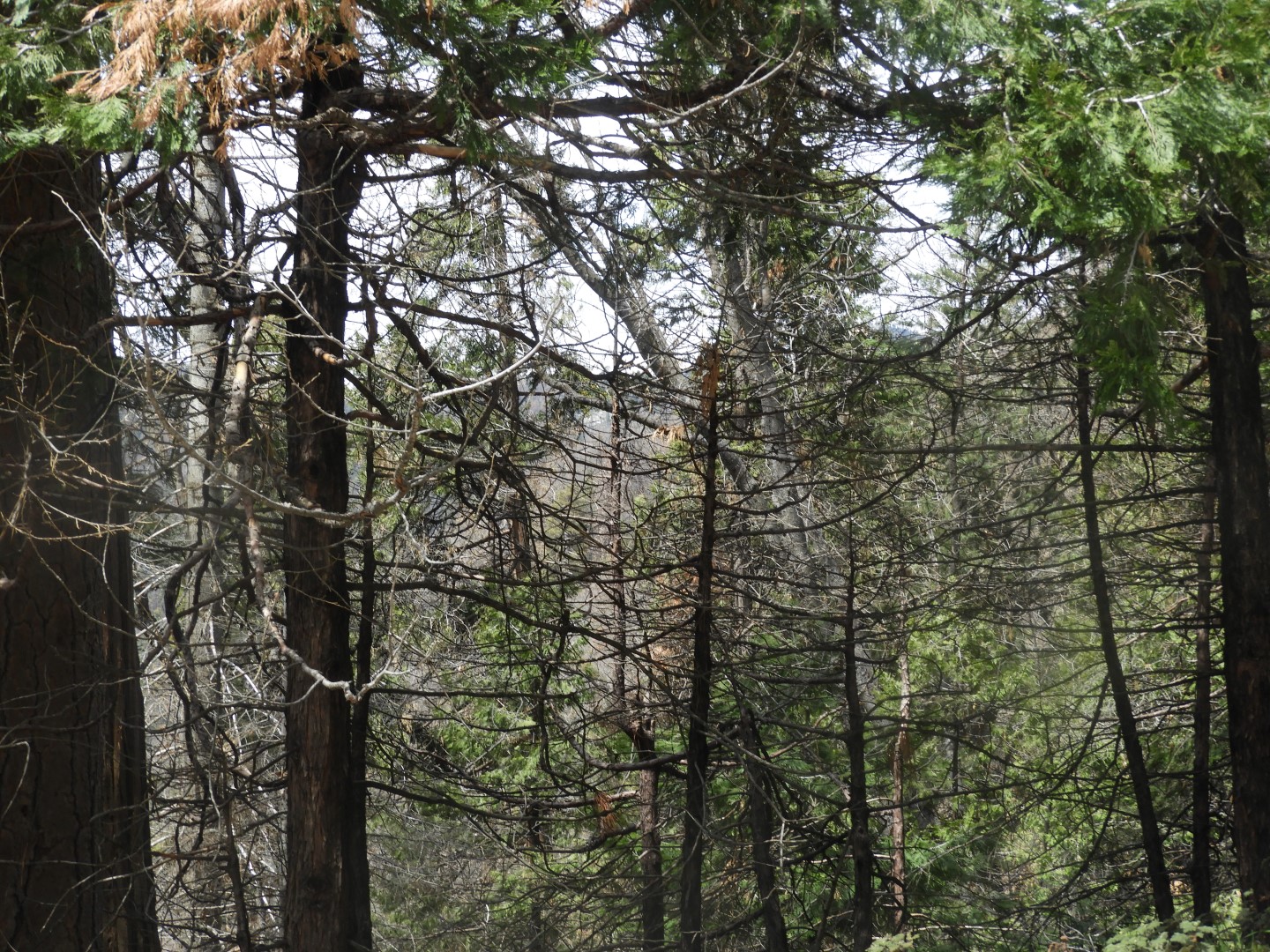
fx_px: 2385
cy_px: 476
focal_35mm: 65
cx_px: 635
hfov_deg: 29.8
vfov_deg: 22.6
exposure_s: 1/320
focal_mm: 11.6
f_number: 4.2
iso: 100
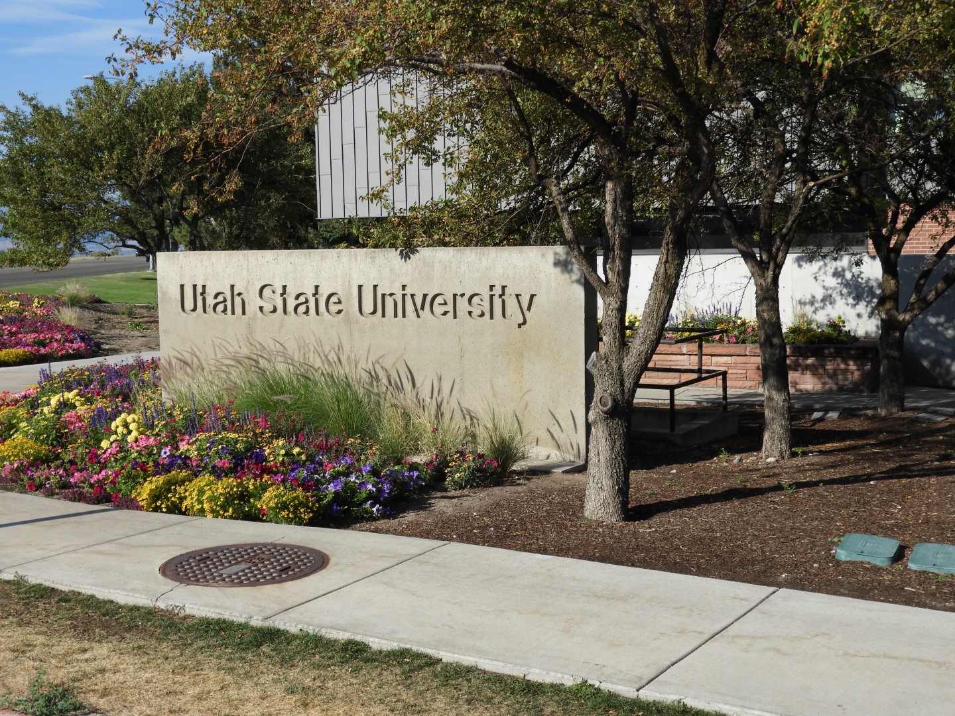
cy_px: 358
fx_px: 1379
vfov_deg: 29.1
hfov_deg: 38.2
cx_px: 478
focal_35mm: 50
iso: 100
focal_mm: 9
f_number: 4
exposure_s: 1/1000
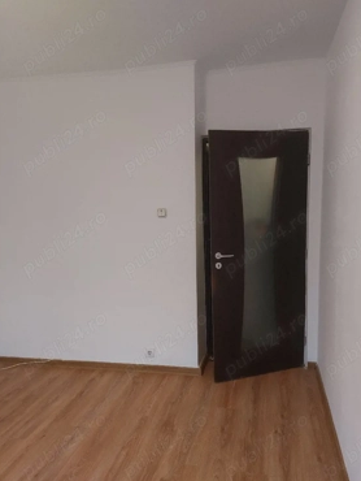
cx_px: 191
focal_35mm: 27
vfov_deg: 65.2
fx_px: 375
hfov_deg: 51.4
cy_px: 259
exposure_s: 1/50
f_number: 1.8
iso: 400
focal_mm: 5.23
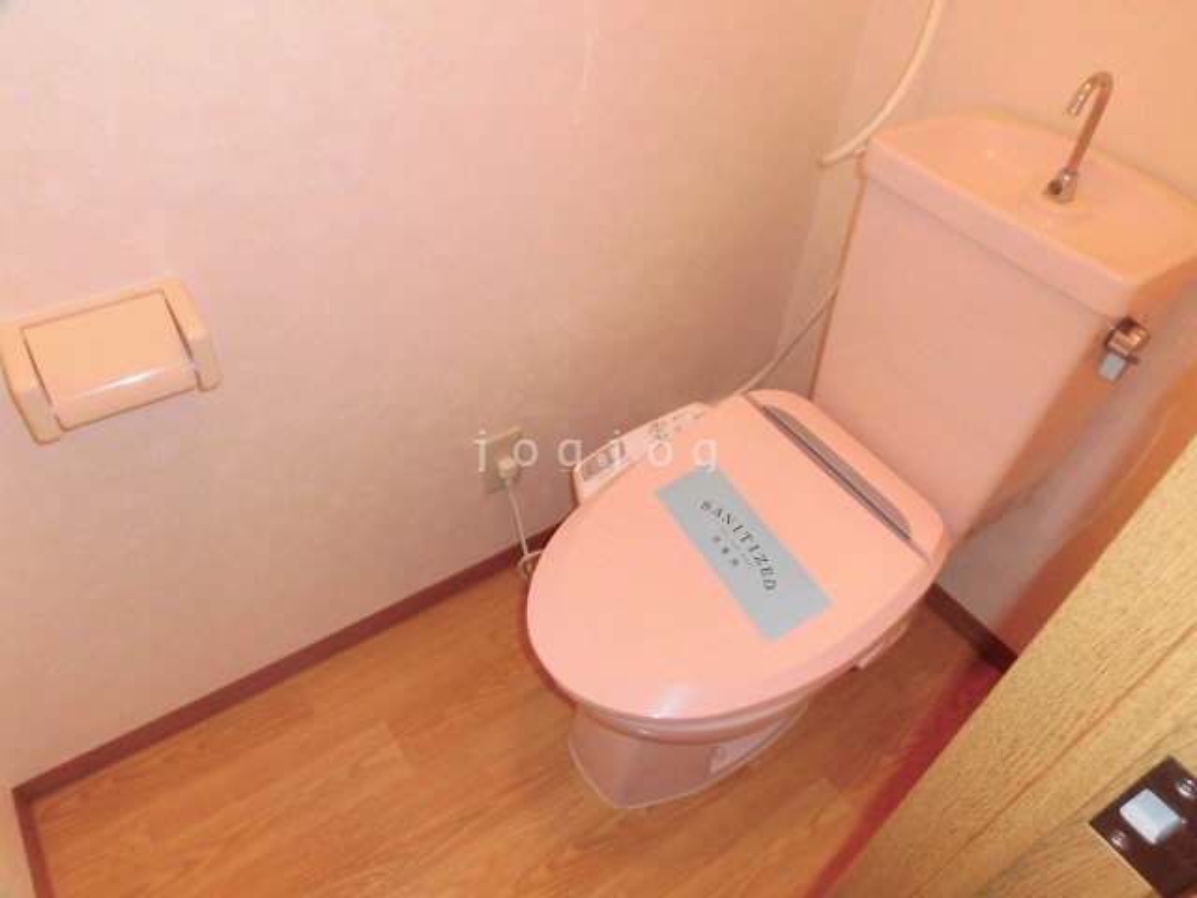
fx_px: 830
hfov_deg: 71.6
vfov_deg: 56.8
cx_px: 598
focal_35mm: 24
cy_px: 449
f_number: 3.1
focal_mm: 4.3
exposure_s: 1/30
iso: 200
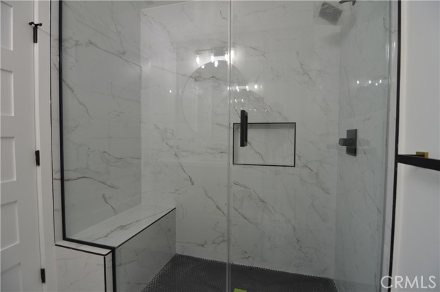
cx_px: 220
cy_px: 146
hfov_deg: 95.1
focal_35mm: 16
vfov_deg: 71.8
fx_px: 201
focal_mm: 11
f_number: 4.5
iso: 400
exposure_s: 1/80
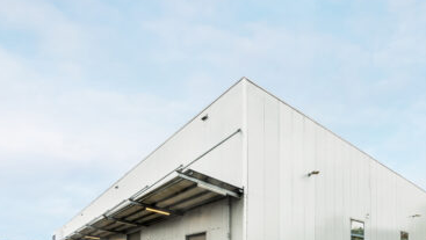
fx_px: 237
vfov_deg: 52.6
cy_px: 162
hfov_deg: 83.2
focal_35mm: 21
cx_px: 246
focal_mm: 16
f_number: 8
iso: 100
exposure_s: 1/60
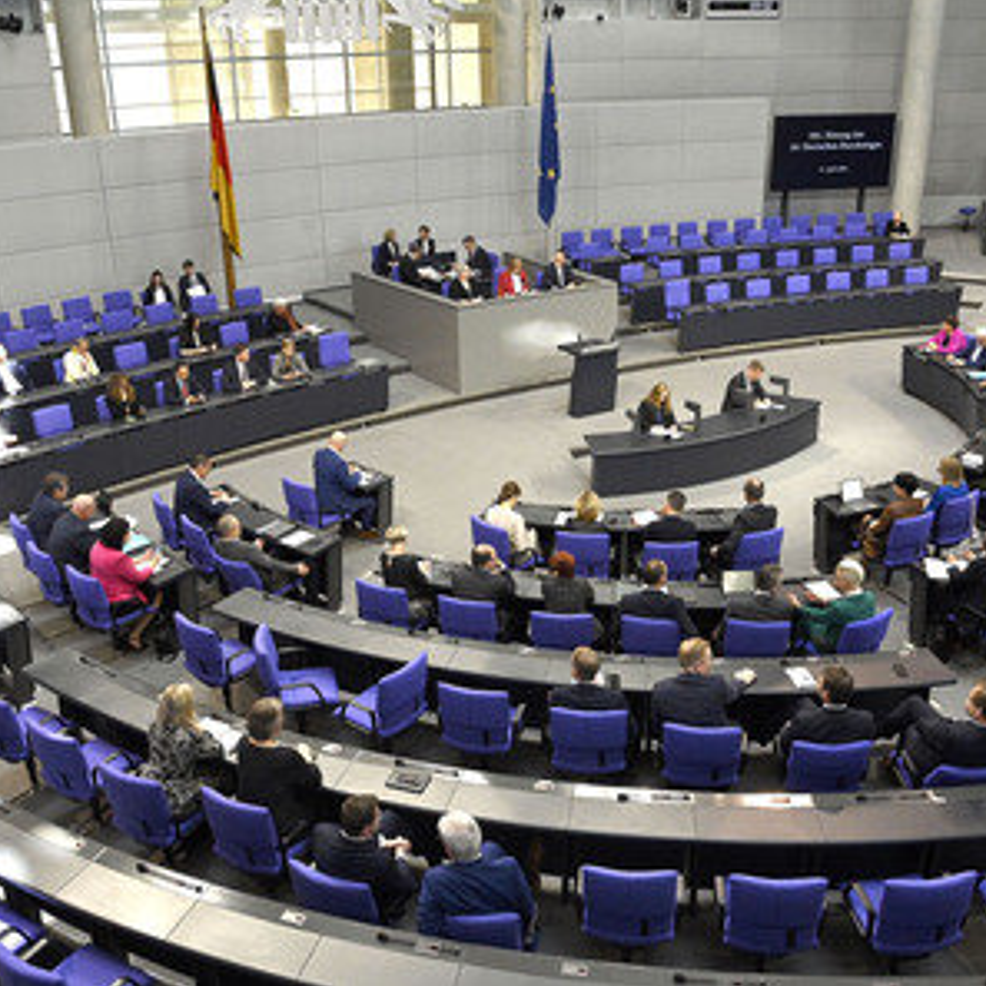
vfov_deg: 52.5
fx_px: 999
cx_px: 470
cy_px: 491
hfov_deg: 52.5
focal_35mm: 31
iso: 5000
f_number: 7.1
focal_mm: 24
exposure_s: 1/320
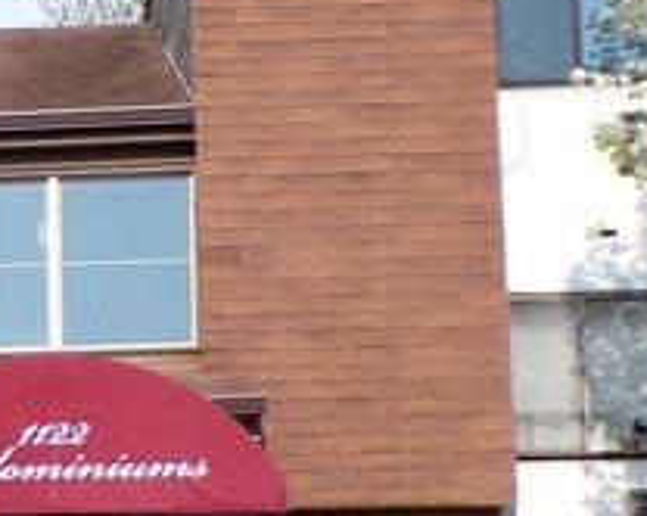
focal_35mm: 115
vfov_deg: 13.2
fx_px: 2200
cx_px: -56
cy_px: 536
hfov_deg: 16.3
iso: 100
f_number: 3.5
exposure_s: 1/750
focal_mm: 8.7
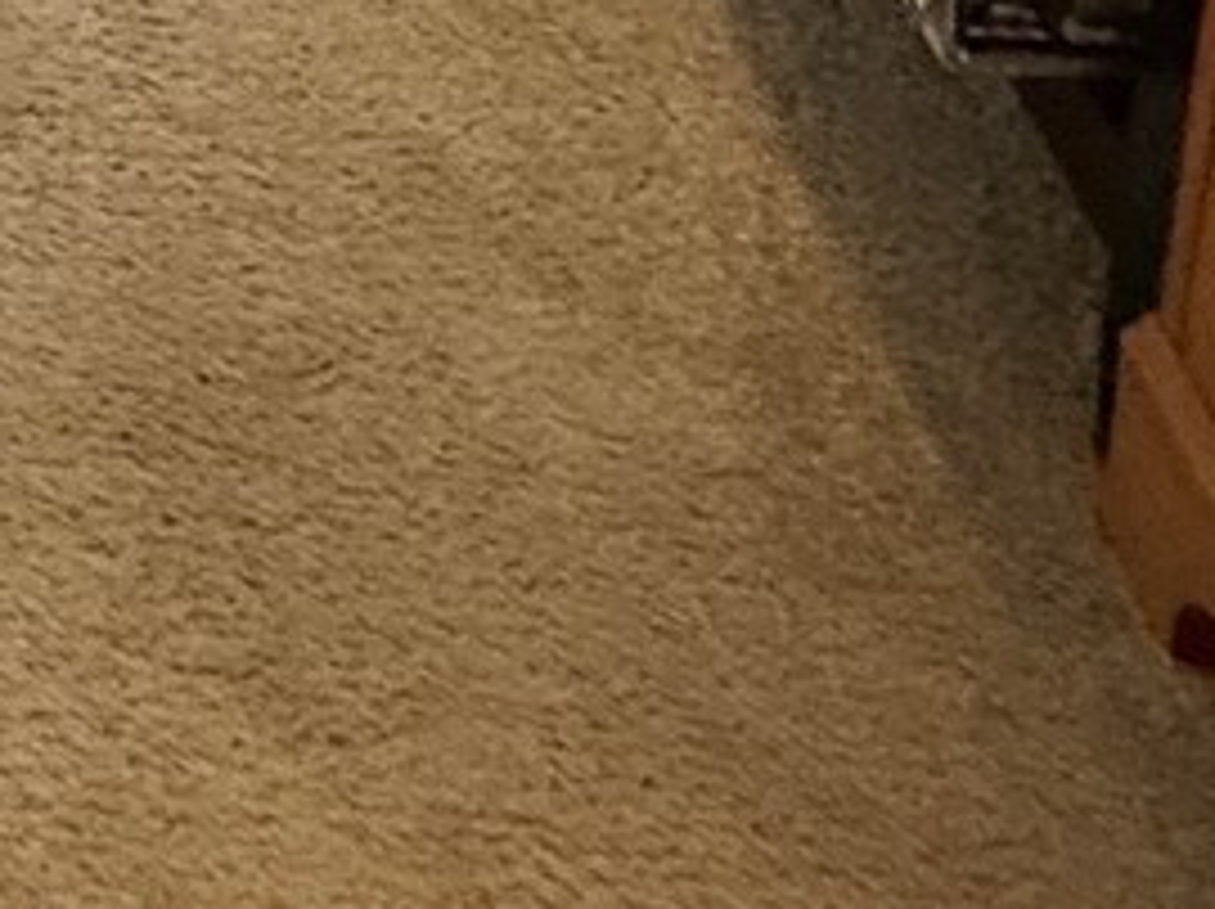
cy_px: -1598
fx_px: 2911
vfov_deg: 12.0
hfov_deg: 21.0
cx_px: -441
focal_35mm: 83
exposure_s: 1/60
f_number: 2.2
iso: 320
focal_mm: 2.22
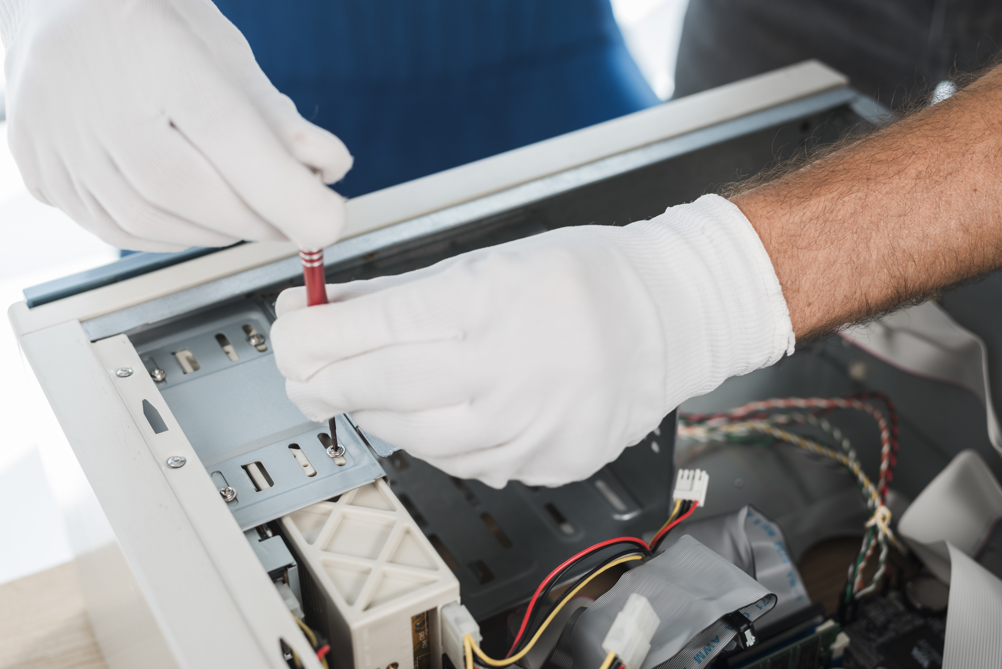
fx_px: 1392
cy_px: 334
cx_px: 501
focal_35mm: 50
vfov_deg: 27.0
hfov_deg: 39.6
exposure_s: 1/100
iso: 160
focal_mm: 50
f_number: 4
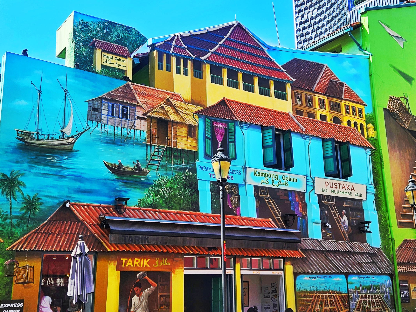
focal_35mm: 43
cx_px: 212
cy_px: 140
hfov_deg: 43.8
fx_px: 517
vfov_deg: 33.6
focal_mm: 5.4
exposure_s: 1/981
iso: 25
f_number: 1.8
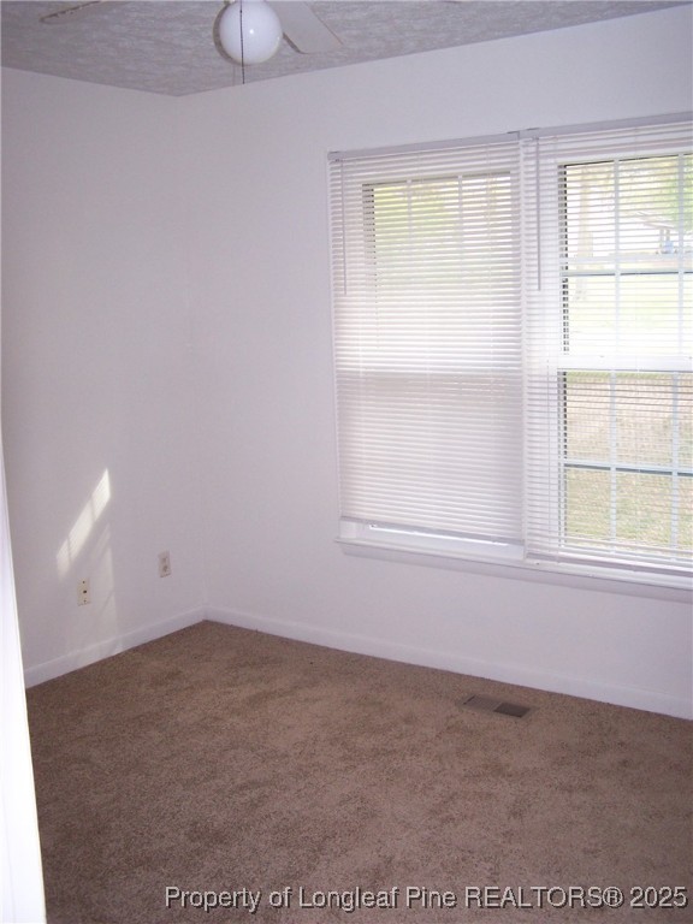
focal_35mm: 38
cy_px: 462
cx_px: 346
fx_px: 1014
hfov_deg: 37.7
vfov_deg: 49.0
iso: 140
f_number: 2.8
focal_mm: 6.3
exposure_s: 1/60
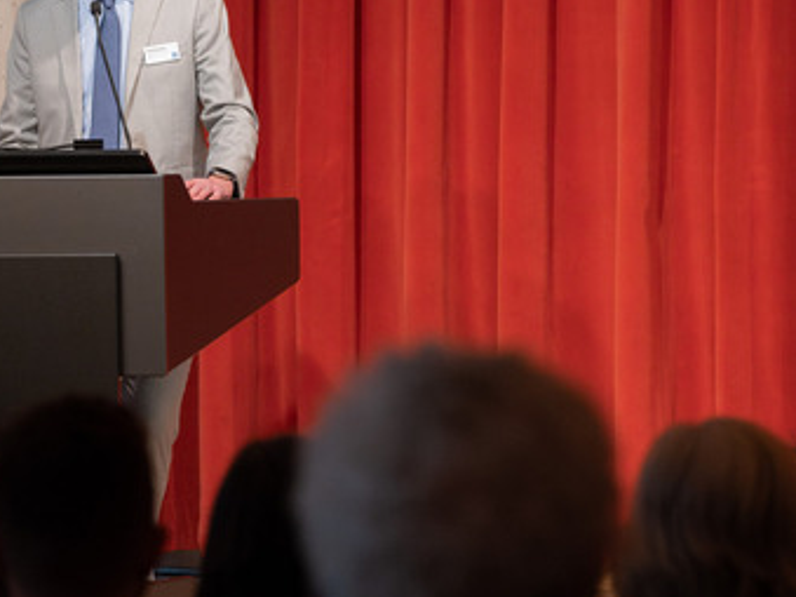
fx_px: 5563
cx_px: 120
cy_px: 222
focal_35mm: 242
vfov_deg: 6.1
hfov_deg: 8.2
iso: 6400
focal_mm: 98.2
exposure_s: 1/80
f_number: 4
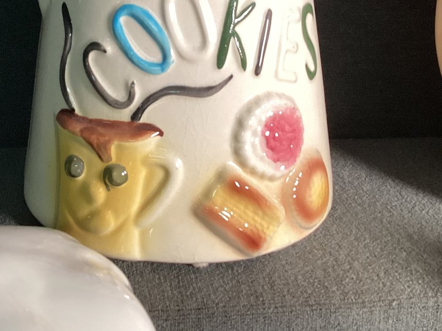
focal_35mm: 57
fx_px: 728
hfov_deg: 33.4
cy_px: 59
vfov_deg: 25.2
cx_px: 138
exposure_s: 1/60
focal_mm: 3.3
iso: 200
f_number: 2.4
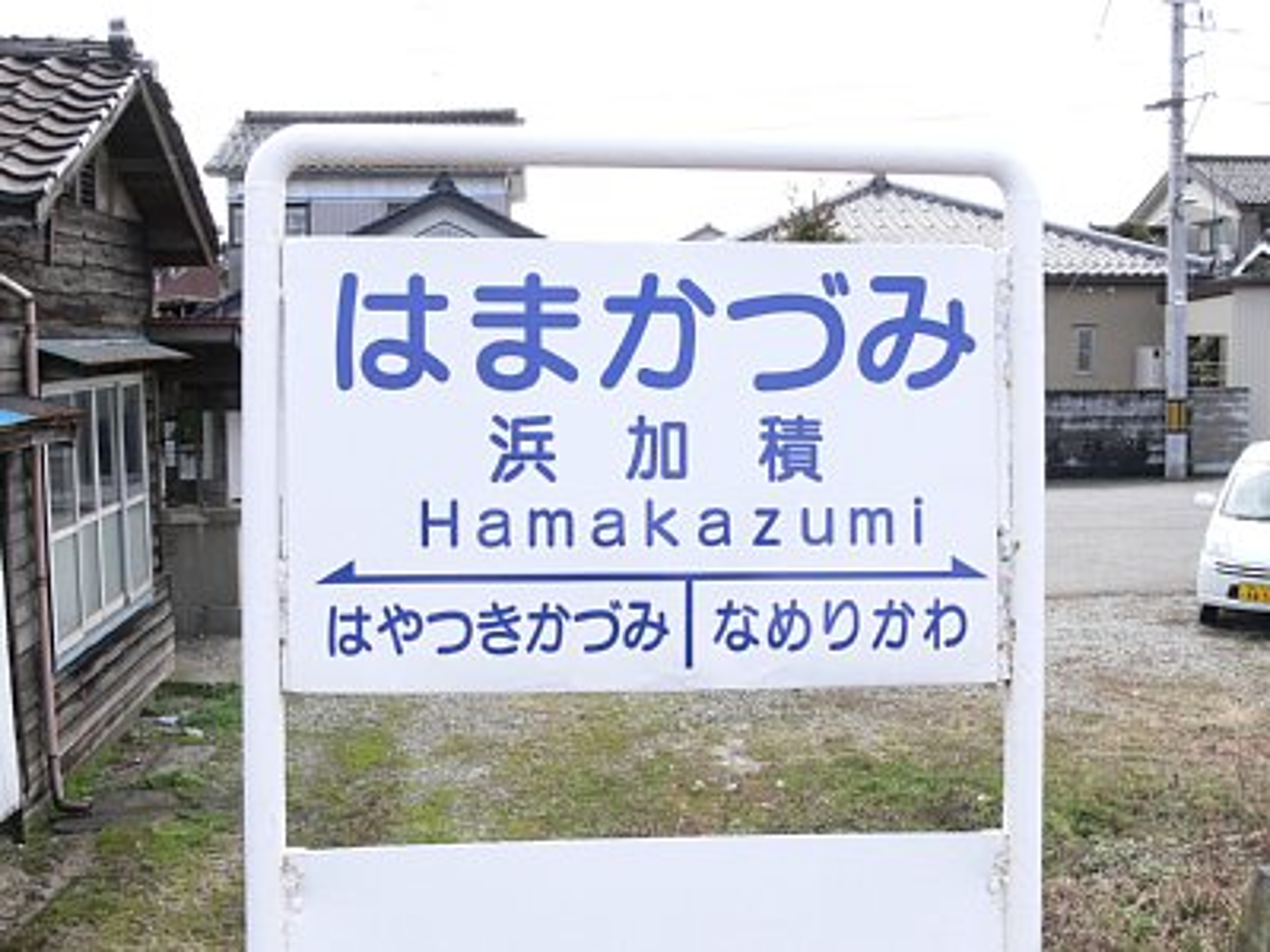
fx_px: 1431
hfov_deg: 47.9
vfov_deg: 36.8
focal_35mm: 39
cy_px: 476
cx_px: 635
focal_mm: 8.2
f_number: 6.3
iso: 100
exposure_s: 1/100
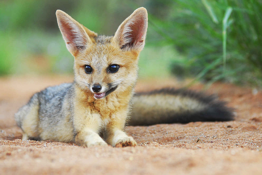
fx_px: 1804
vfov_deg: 5.6
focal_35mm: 248
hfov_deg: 8.3
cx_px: 131
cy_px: 88
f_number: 3.2
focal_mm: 165
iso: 250
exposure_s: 1/250
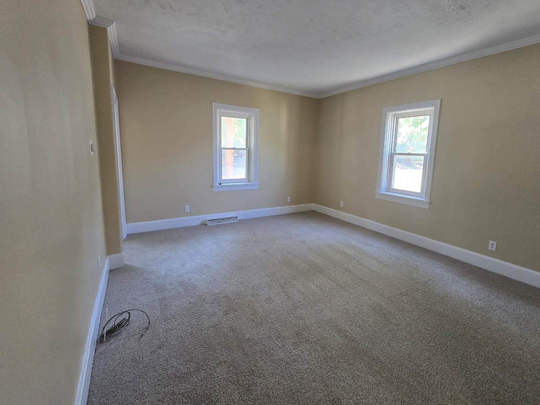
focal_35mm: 14
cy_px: 187
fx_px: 218
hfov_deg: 102.0
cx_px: 285
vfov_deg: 85.5
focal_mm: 2.2
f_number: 2.2
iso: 250
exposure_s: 1/60
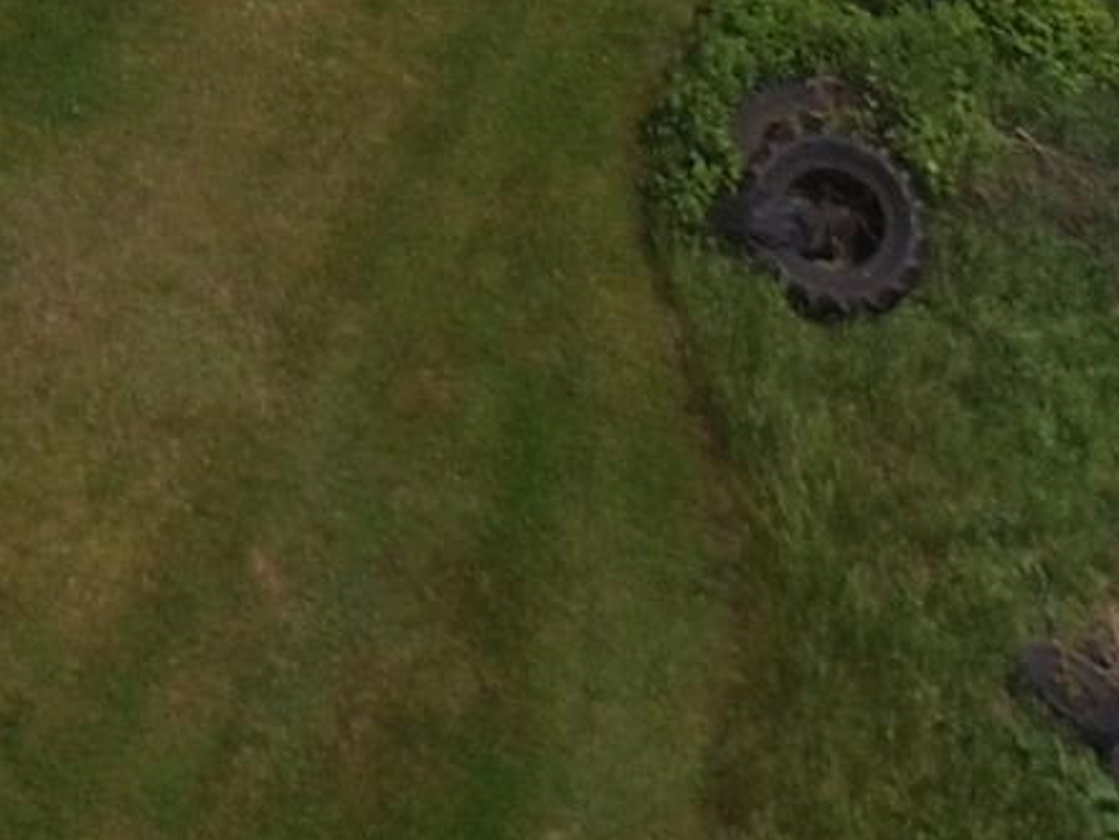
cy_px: -1903
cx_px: -865
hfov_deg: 13.2
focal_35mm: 136
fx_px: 4398
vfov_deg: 8.6
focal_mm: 3.61
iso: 100
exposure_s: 1/2404
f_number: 2.8
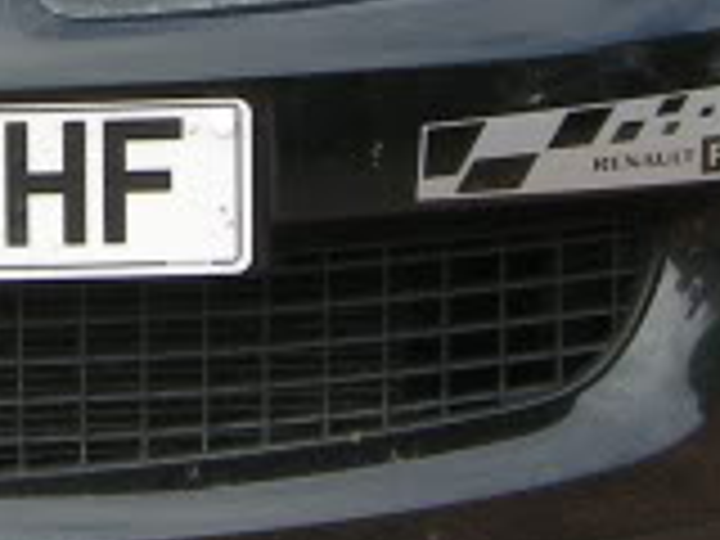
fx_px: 5450
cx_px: -158
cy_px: -220
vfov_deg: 5.6
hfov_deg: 7.5
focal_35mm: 262
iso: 64
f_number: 3.6
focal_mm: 8.5
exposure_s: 1/92.1
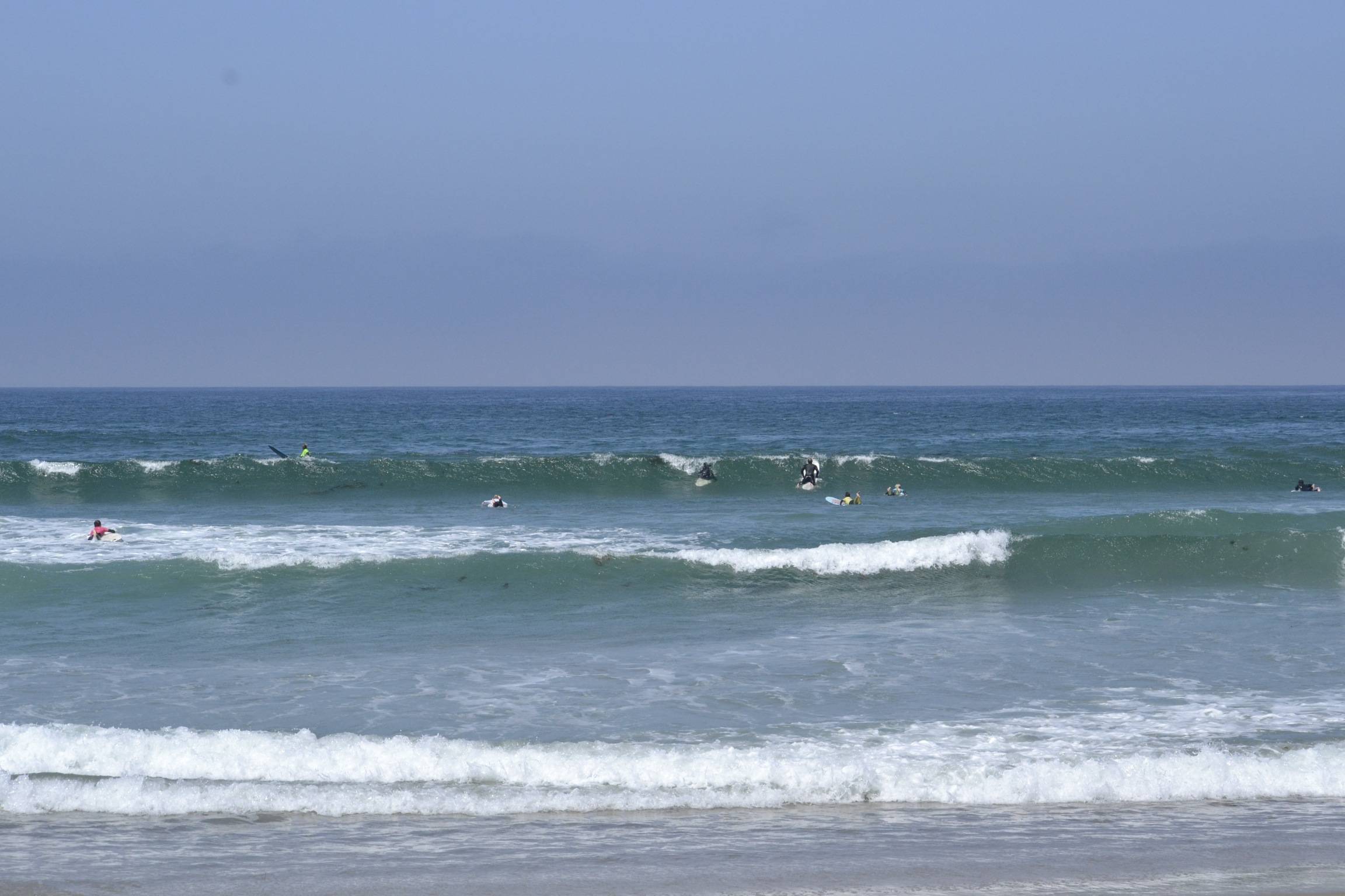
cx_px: 672
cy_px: 448
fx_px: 3082
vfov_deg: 16.6
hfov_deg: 24.6
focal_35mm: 82
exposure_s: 1/2000
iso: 800
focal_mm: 55
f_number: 11
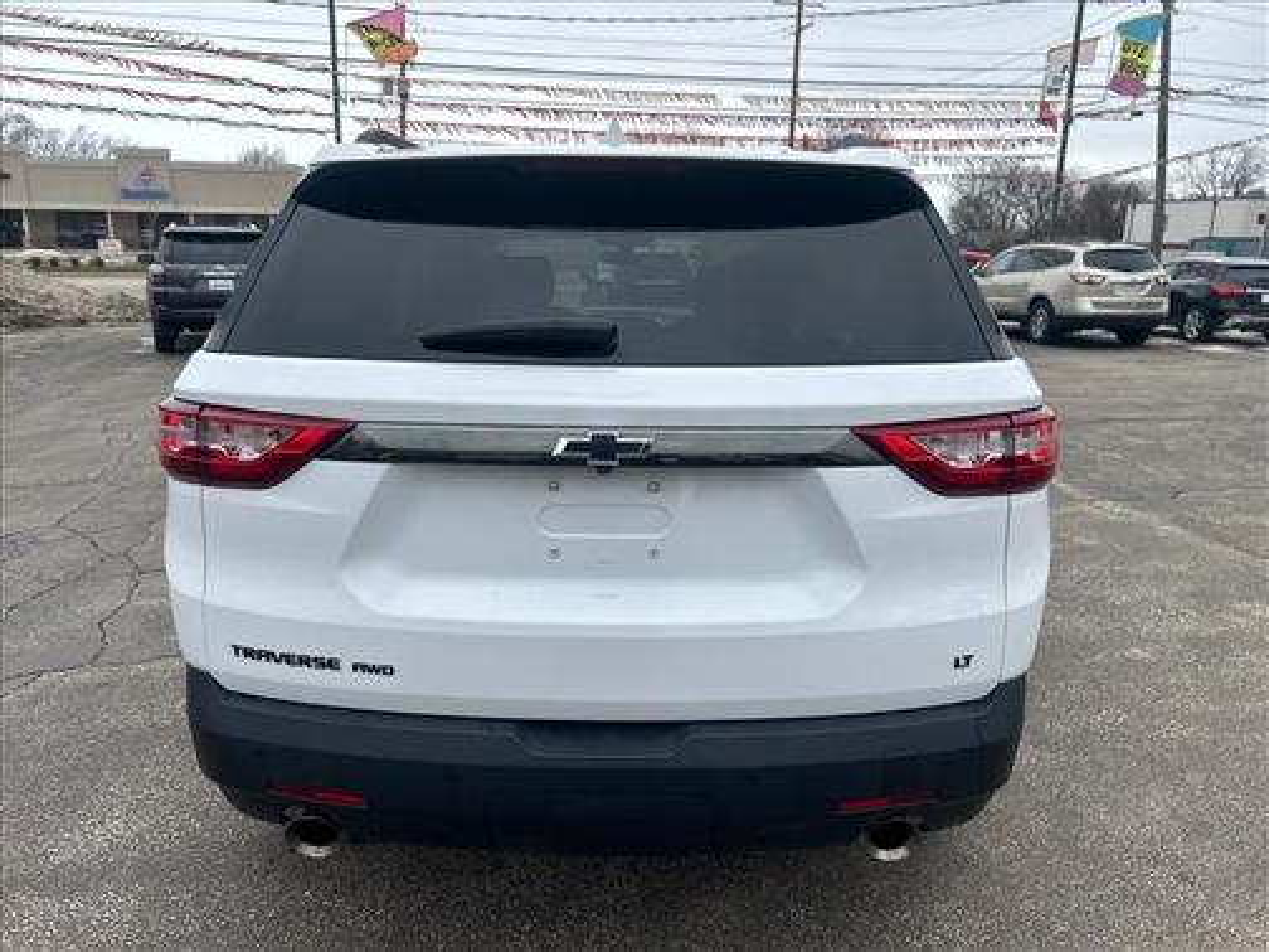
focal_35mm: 26
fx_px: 953
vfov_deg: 53.1
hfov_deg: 67.3
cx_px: 634
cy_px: 476
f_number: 1.5
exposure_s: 1/1124
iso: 50
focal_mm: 5.7
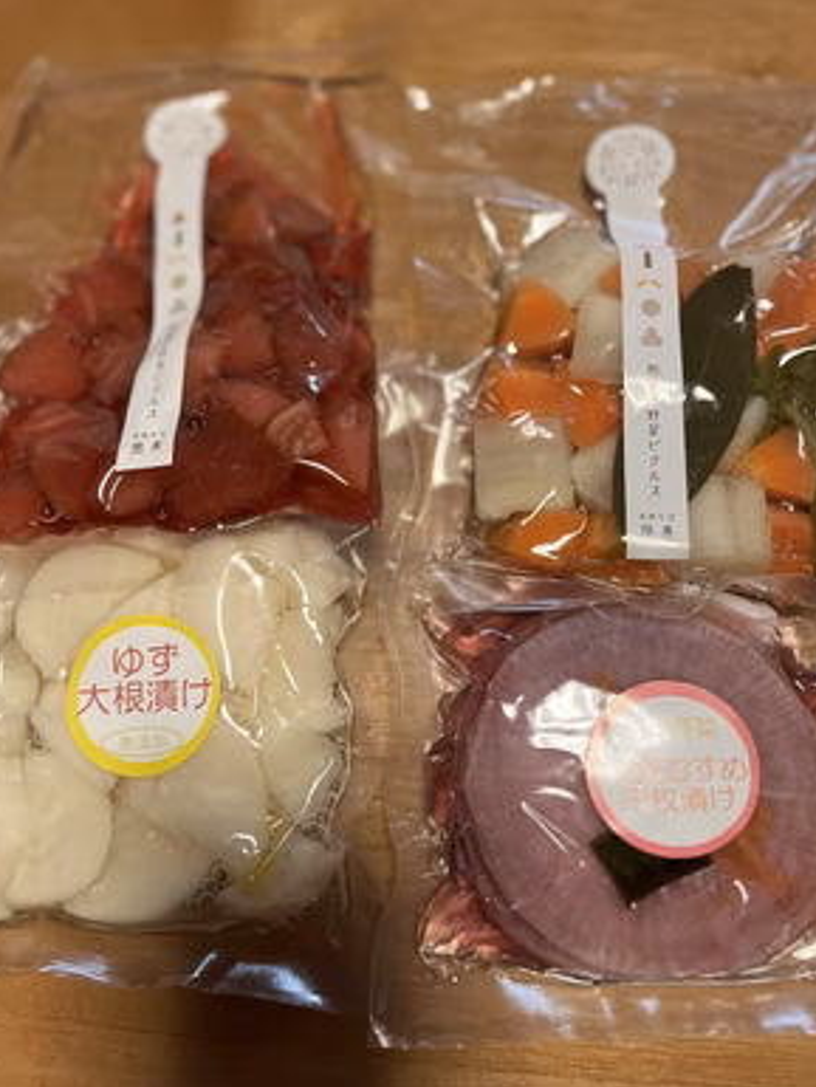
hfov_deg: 51.4
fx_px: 848
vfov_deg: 65.3
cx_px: 407
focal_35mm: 27
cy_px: 536
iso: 125
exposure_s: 1/50
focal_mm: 5.1
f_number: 1.6
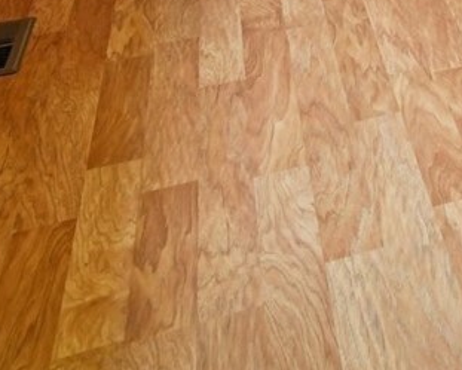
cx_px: 897
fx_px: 1122
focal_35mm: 82
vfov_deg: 14.1
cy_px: -466
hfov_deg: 17.5
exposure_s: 1/50
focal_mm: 16
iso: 1600
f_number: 8
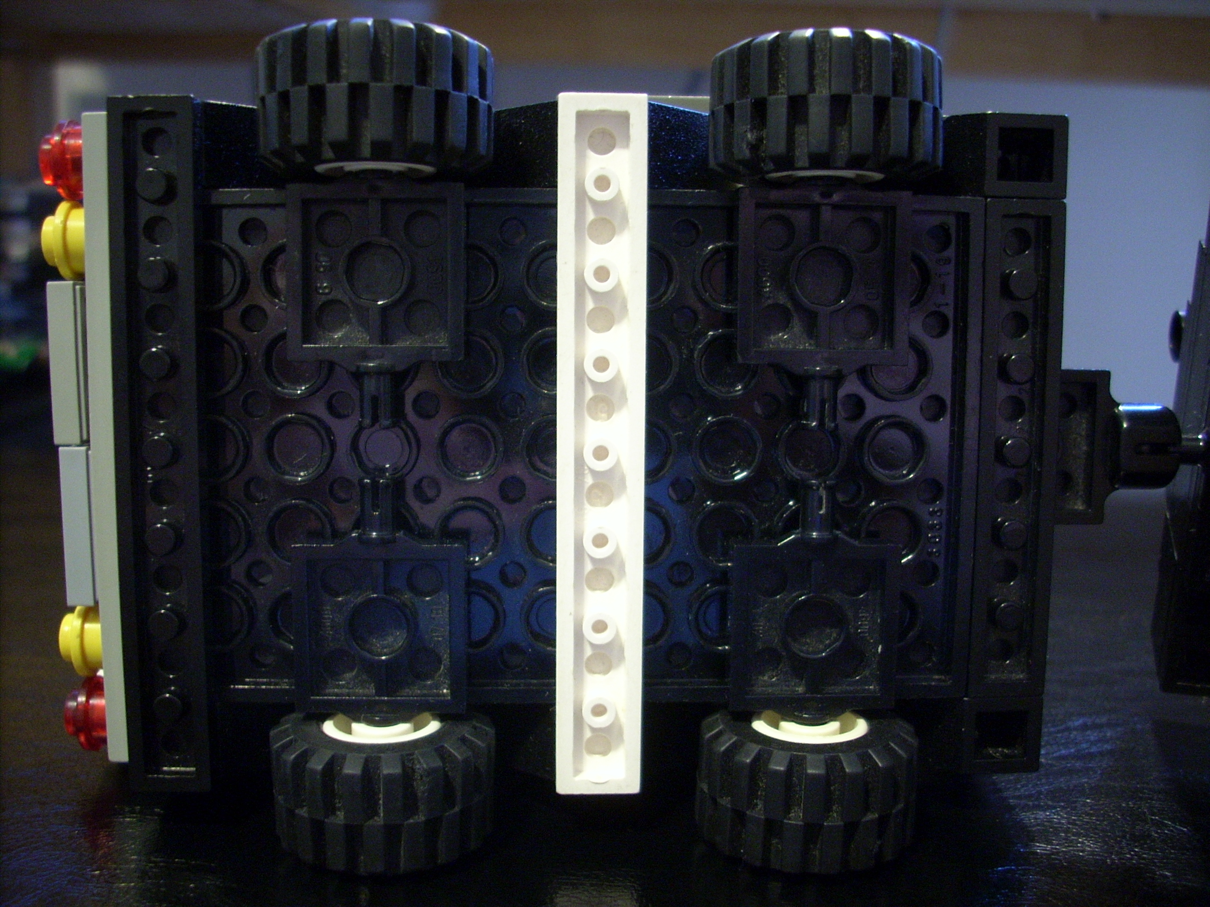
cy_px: 454
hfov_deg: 50.1
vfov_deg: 38.7
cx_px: 605
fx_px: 1293
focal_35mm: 37
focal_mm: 6.2
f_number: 2.8
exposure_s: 1/5.2
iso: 200
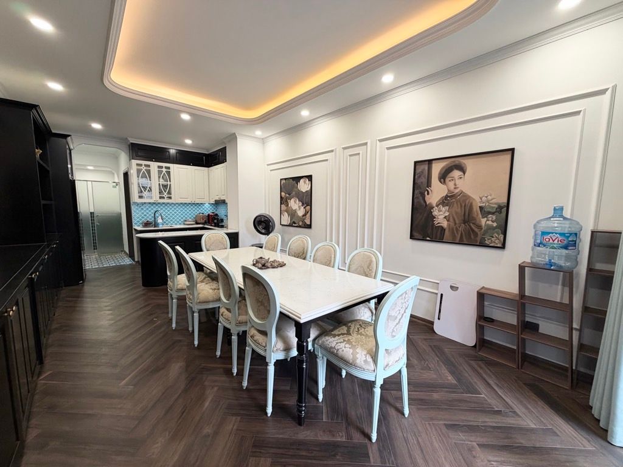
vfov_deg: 85.7
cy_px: 234
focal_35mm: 14
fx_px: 252
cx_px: 312
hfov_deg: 102.1
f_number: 2.2
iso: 160
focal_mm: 2.22
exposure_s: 1/100
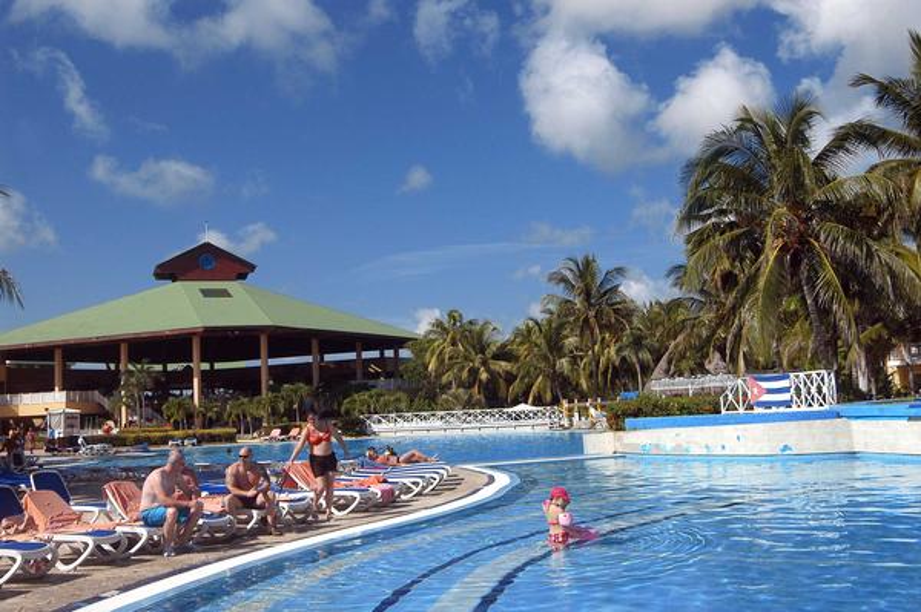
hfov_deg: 49.6
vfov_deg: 34.2
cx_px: 460
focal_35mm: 39
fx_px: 997
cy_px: 306
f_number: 10
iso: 200
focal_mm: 26
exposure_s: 1/350
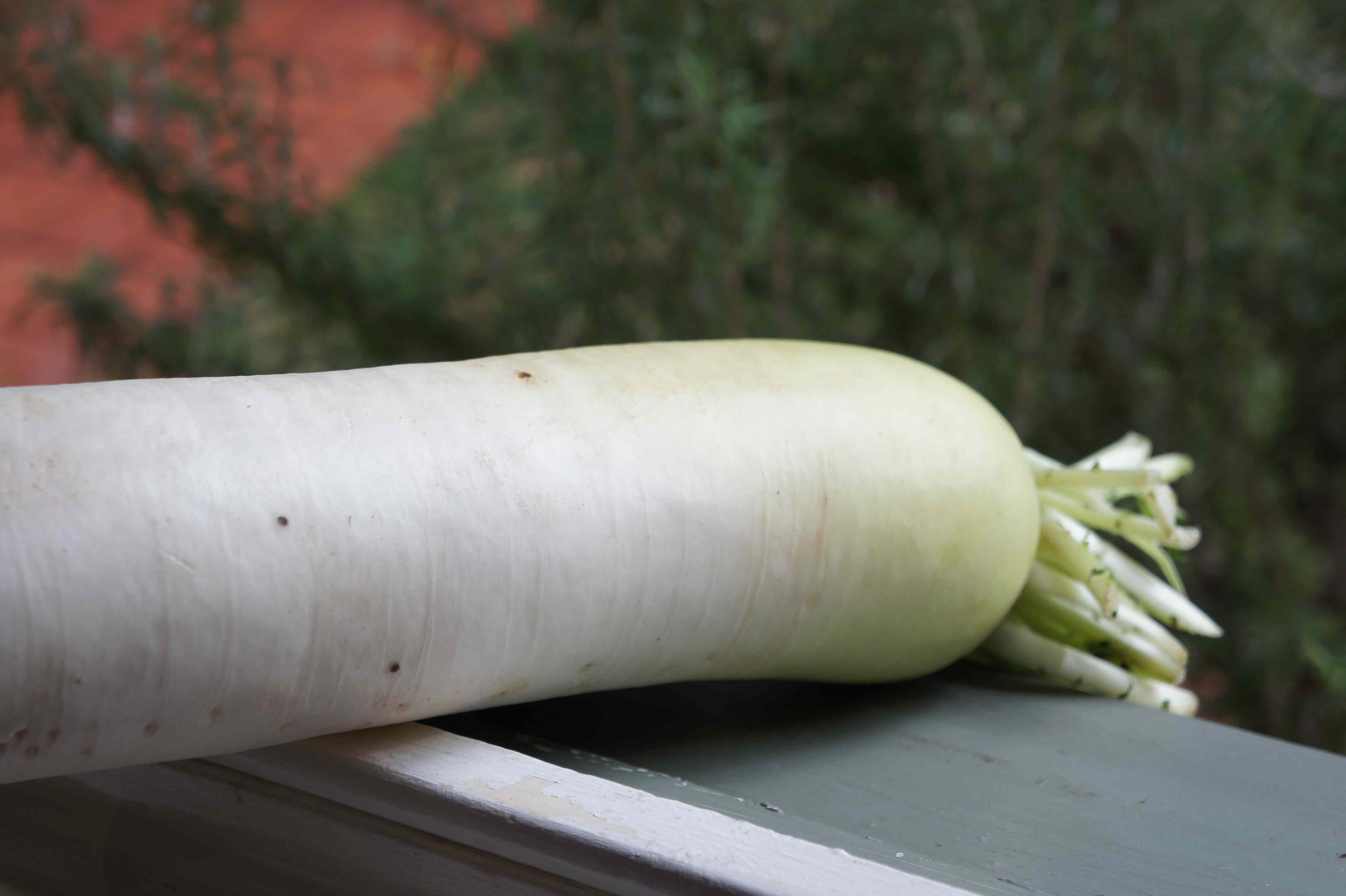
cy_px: 448
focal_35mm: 82
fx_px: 3083
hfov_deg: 24.6
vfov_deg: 16.5
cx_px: 673
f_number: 5.6
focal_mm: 55
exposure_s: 1/125
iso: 200
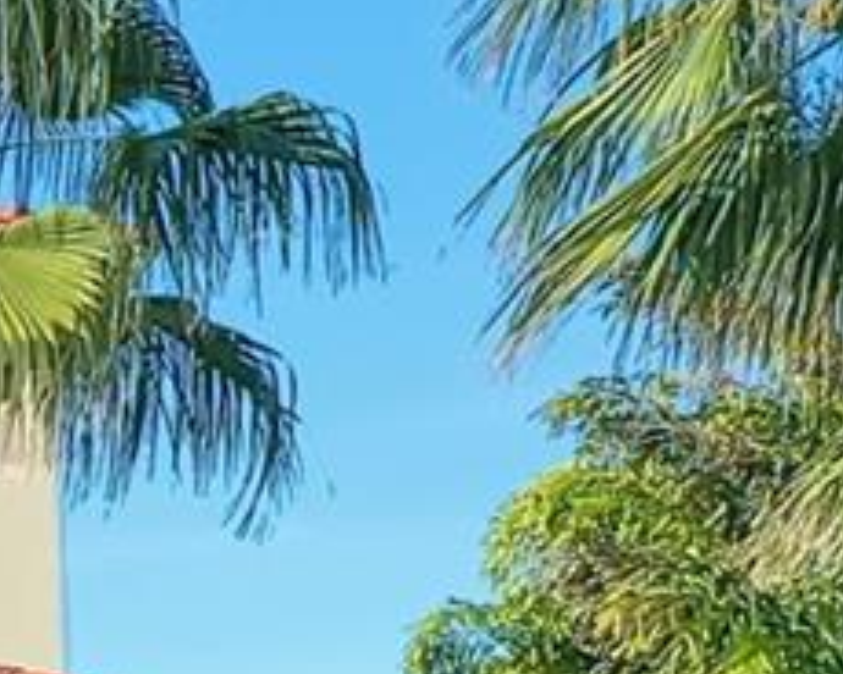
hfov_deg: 7.0
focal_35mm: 234
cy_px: 1258
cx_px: -2009
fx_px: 5838
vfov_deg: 6.5
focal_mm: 10.26
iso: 100
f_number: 6.3
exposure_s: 1/500
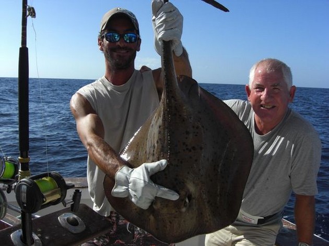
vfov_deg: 37.7
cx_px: 164
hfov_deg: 49.0
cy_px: 123
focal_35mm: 38
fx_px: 361
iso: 80
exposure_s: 1/200
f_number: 8
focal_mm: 7.9
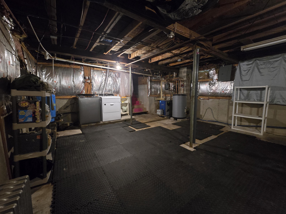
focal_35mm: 13
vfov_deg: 89.9
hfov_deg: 106.2
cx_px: 143
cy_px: 107
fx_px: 107
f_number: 2.2
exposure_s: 1/24
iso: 1250
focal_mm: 2.2
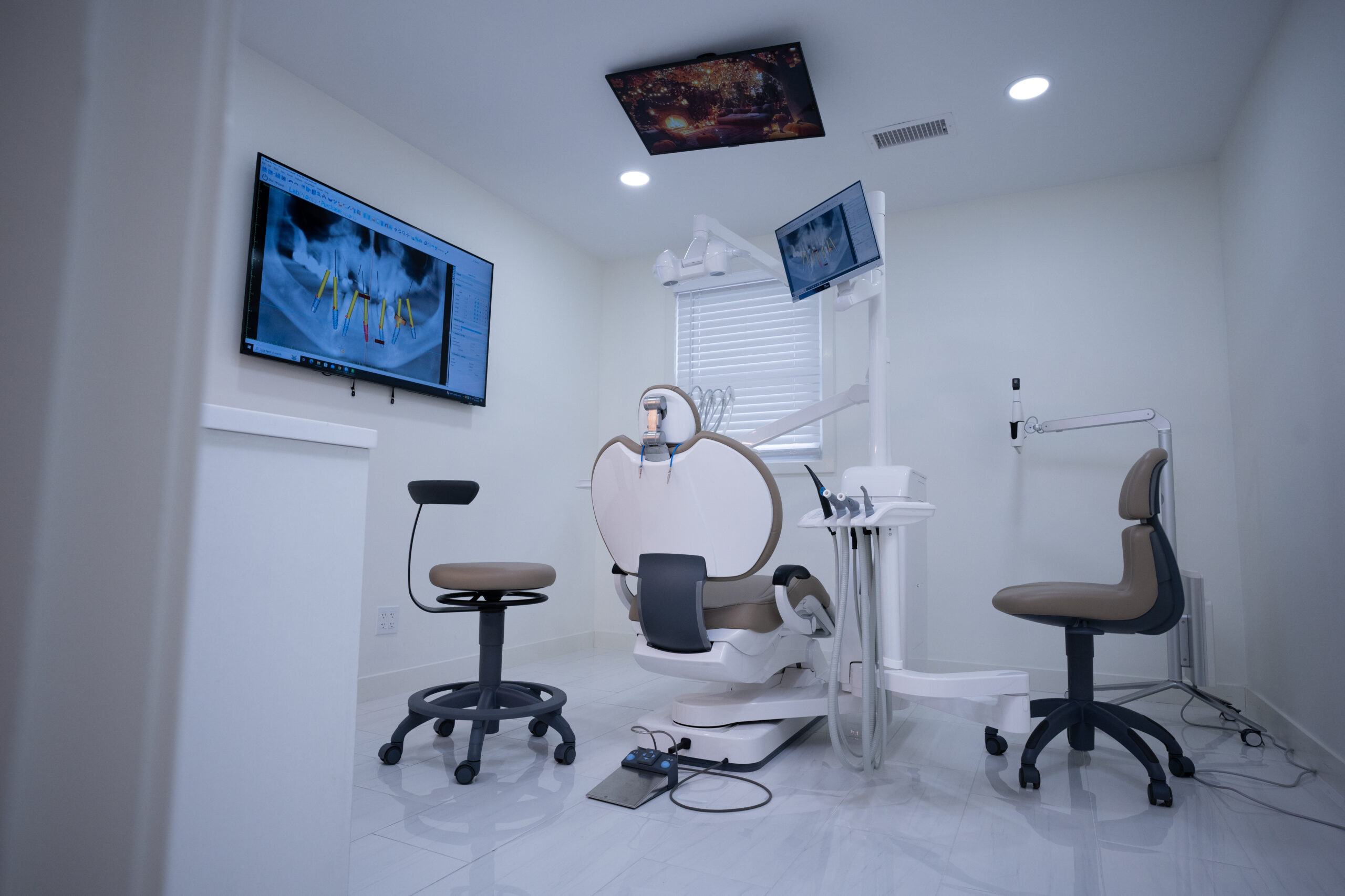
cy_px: 448
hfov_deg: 84.0
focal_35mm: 20
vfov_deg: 61.9
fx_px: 747
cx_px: 672
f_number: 5
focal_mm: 20
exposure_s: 1/200
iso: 1000
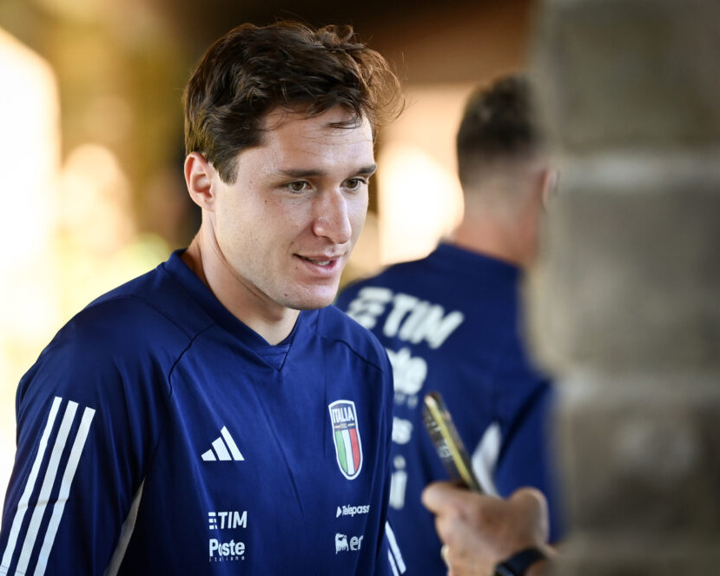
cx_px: 294
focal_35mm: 249
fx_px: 5305
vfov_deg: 6.2
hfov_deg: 7.8
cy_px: 288
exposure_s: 1/640
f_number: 4
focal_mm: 220
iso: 1000
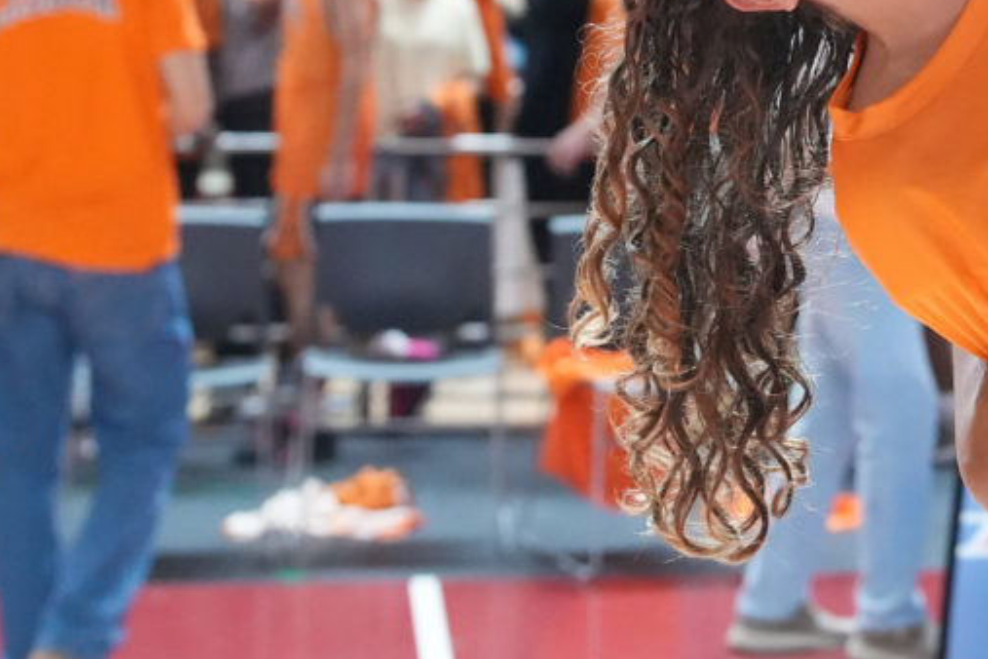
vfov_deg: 12.0
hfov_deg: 17.7
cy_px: -58
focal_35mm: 112
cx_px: 1039
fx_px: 3074
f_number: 2.8
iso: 6400
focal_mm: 37
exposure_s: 1/1000
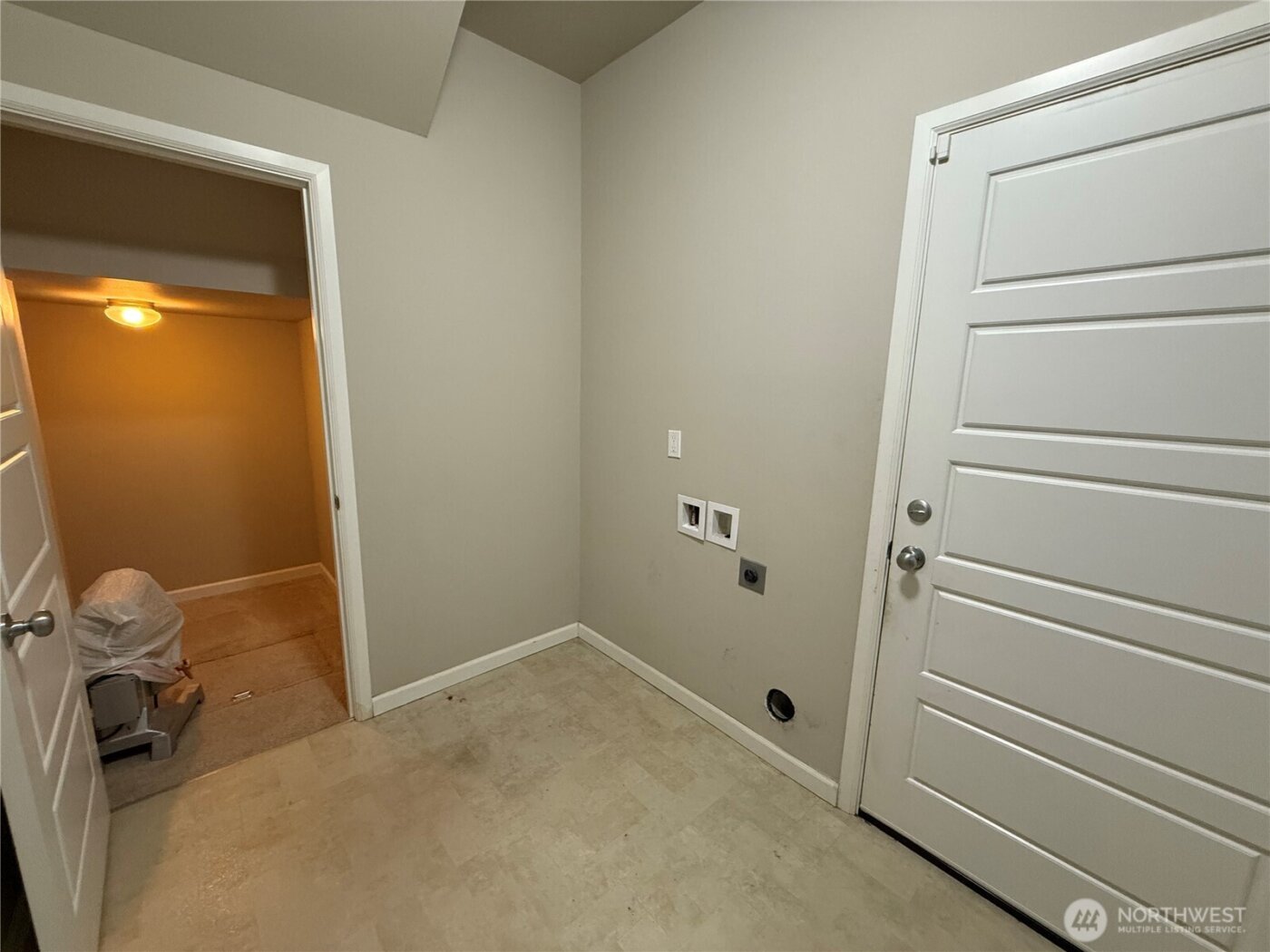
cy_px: 476
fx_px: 514
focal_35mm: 14
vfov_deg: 85.7
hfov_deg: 102.1
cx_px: 635
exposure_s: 1/60
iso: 400
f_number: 2.2
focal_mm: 2.22
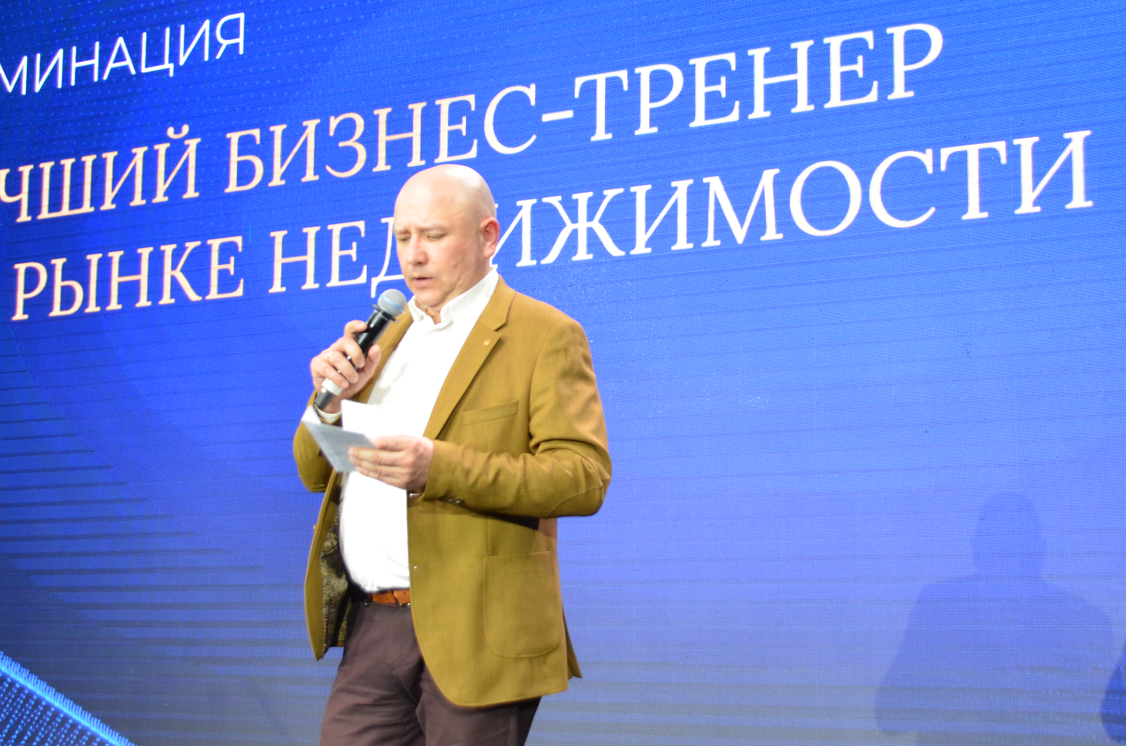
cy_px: 275
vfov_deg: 18.9
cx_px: 628
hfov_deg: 28.2
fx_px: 2242
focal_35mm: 72
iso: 800
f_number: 4.5
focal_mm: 29
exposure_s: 1/60
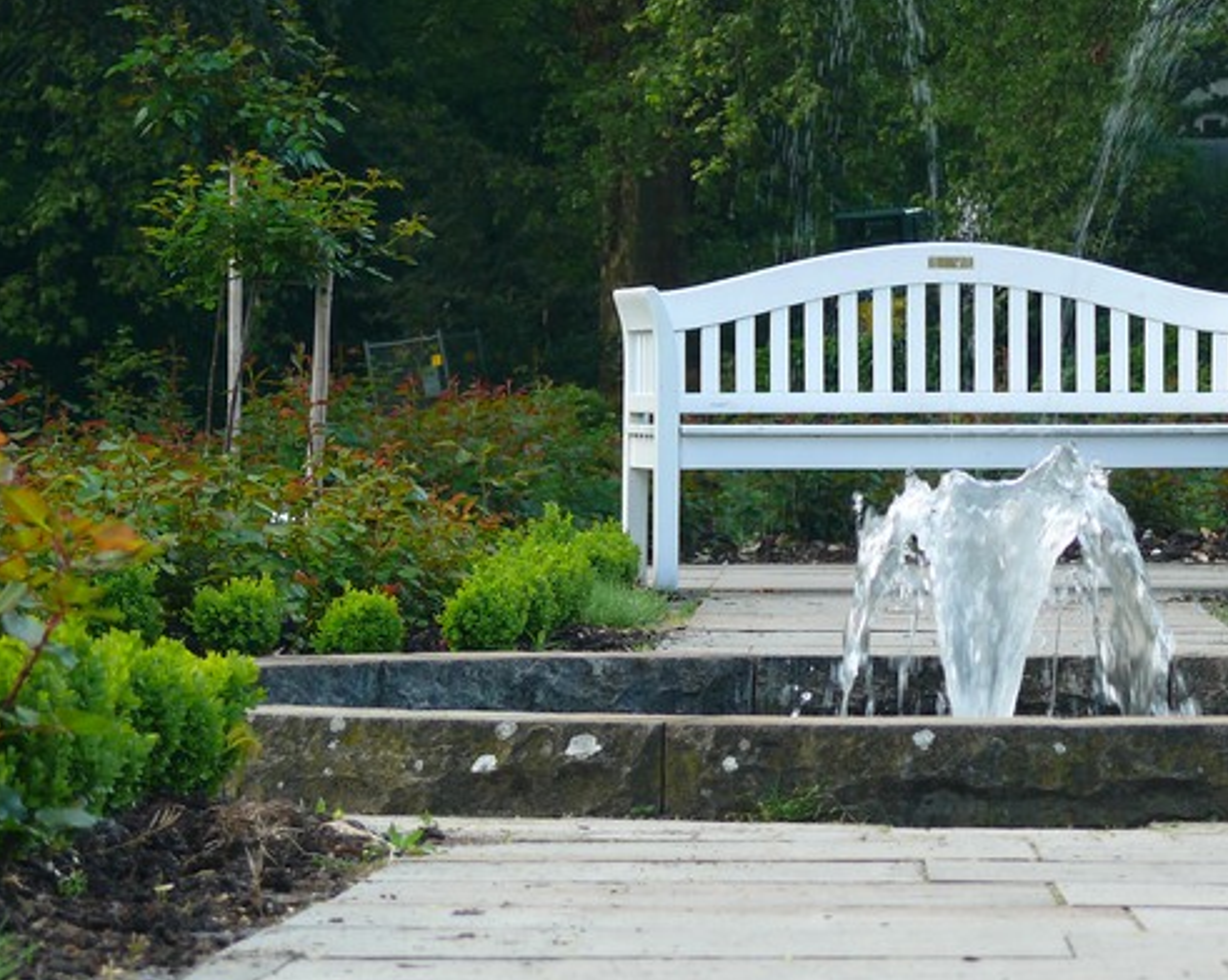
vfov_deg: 8.3
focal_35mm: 185
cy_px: 448
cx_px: 850
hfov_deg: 10.4
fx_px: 6718
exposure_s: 1/100
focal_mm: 26.3
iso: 100
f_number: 3.6
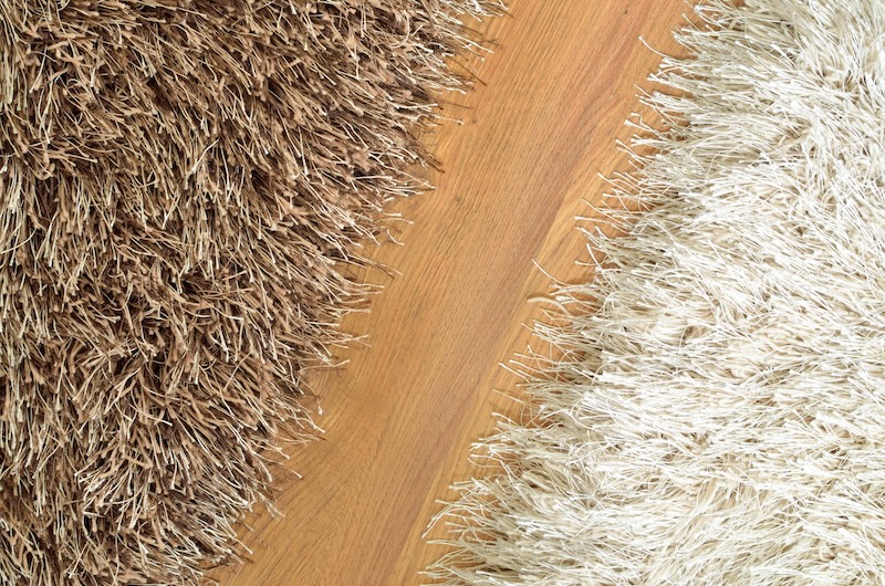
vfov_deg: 25.6
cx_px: 442
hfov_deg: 37.9
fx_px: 1288
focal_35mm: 52
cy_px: 293
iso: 100
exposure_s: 1.6
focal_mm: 35
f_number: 9
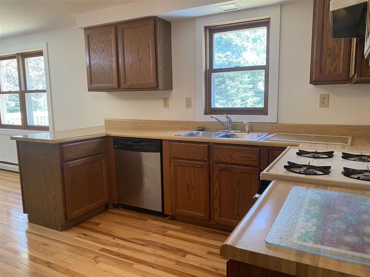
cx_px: 185
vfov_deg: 53.1
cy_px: 138
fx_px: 278
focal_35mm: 26
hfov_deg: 67.3
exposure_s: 1/60
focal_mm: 4.25
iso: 100
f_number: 1.8
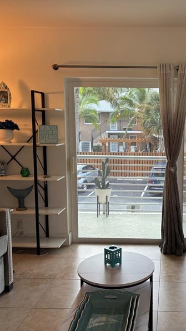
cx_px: 154
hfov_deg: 30.3
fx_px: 333
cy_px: 166
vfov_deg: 52.8
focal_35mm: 38
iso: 80
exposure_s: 1/60
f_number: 1.6
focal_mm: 5.96
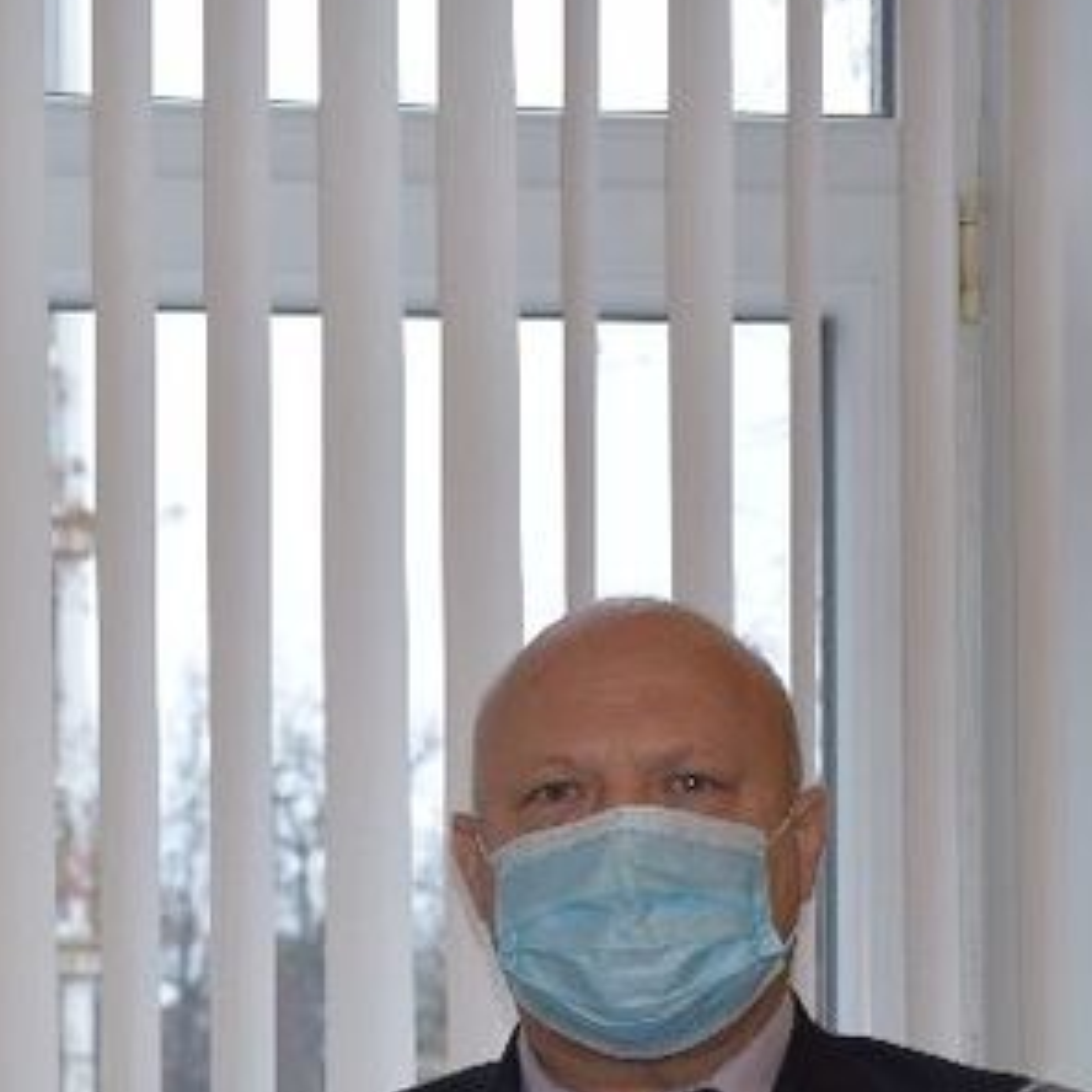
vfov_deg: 12.5
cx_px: 59
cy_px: 1171
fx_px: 4925
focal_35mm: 138
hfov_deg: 12.5
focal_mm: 32
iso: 280
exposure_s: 1/60
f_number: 4
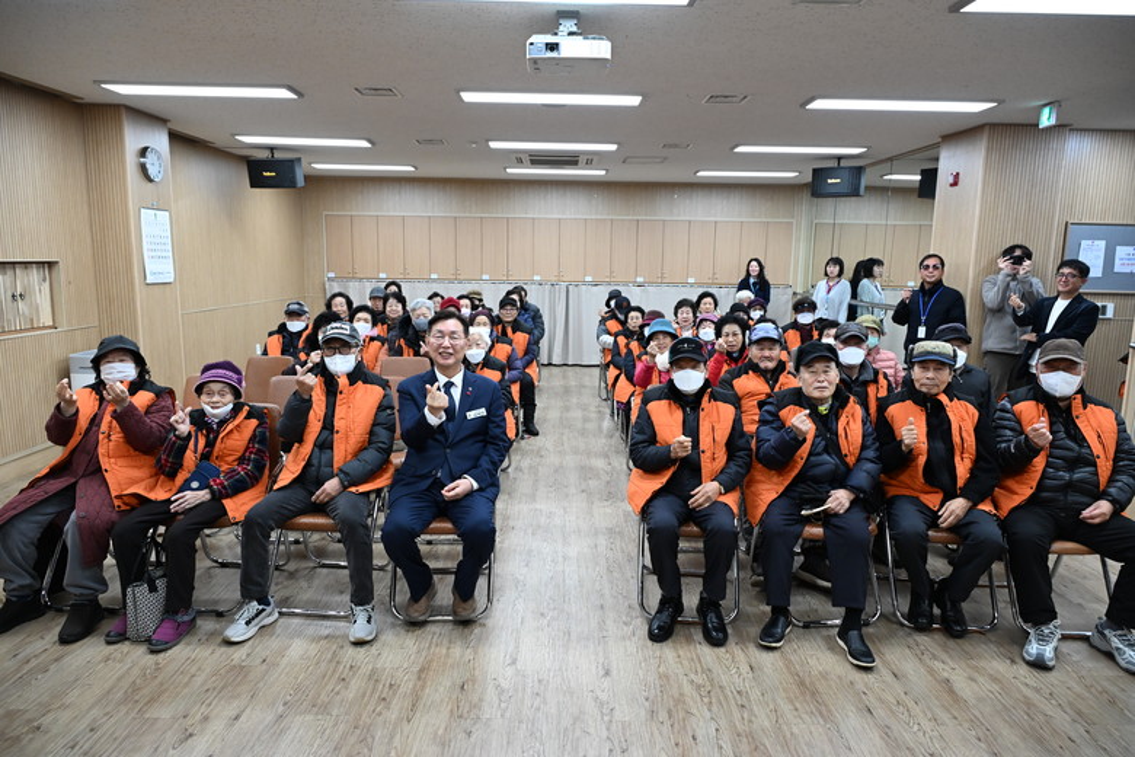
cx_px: 568
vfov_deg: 53.1
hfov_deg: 73.7
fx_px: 757
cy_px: 378
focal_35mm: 24
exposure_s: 1/160
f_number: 5.6
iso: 3200
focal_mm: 24
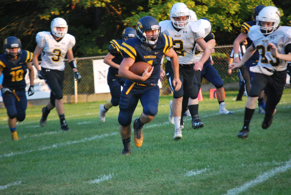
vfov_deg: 5.2
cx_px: 146
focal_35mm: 262
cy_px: 98
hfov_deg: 7.8
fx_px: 2124
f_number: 5.6
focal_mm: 175
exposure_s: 1/250
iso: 800
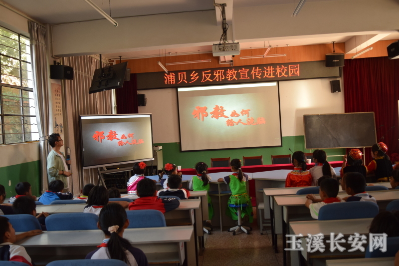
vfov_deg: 40.0
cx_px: 200
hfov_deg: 57.2
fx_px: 366
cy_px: 133
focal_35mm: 33
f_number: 4
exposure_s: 1/60
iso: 500
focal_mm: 22
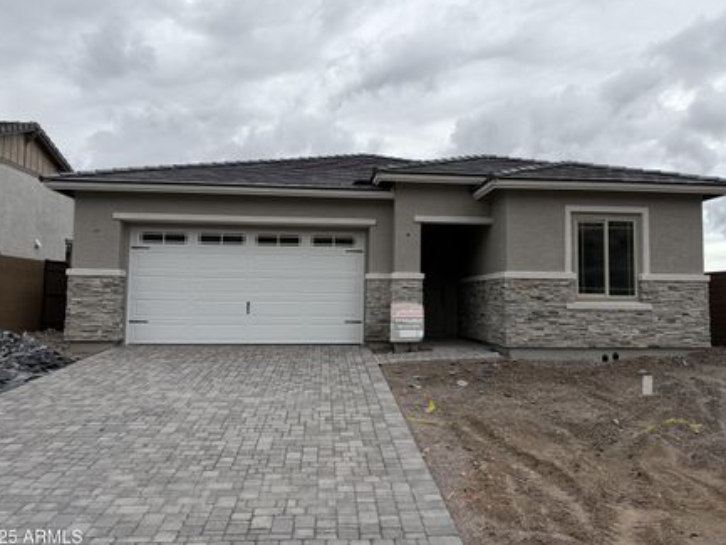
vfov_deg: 46.8
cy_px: 251
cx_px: 396
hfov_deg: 59.9
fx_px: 629
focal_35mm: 30
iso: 50
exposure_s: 1/2283
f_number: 1.6
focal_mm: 5.96
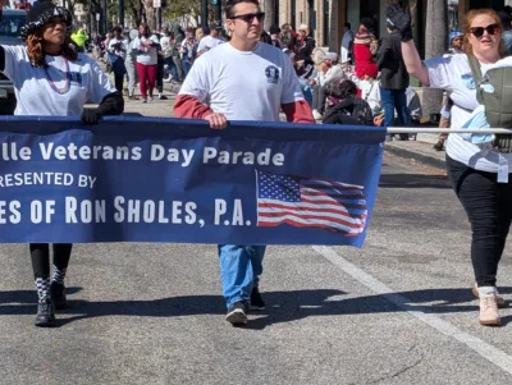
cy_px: 127
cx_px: 77
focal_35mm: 94
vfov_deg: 15.7
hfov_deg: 20.5
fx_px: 1392
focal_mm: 6.9
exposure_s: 1/1931
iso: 22
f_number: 1.68
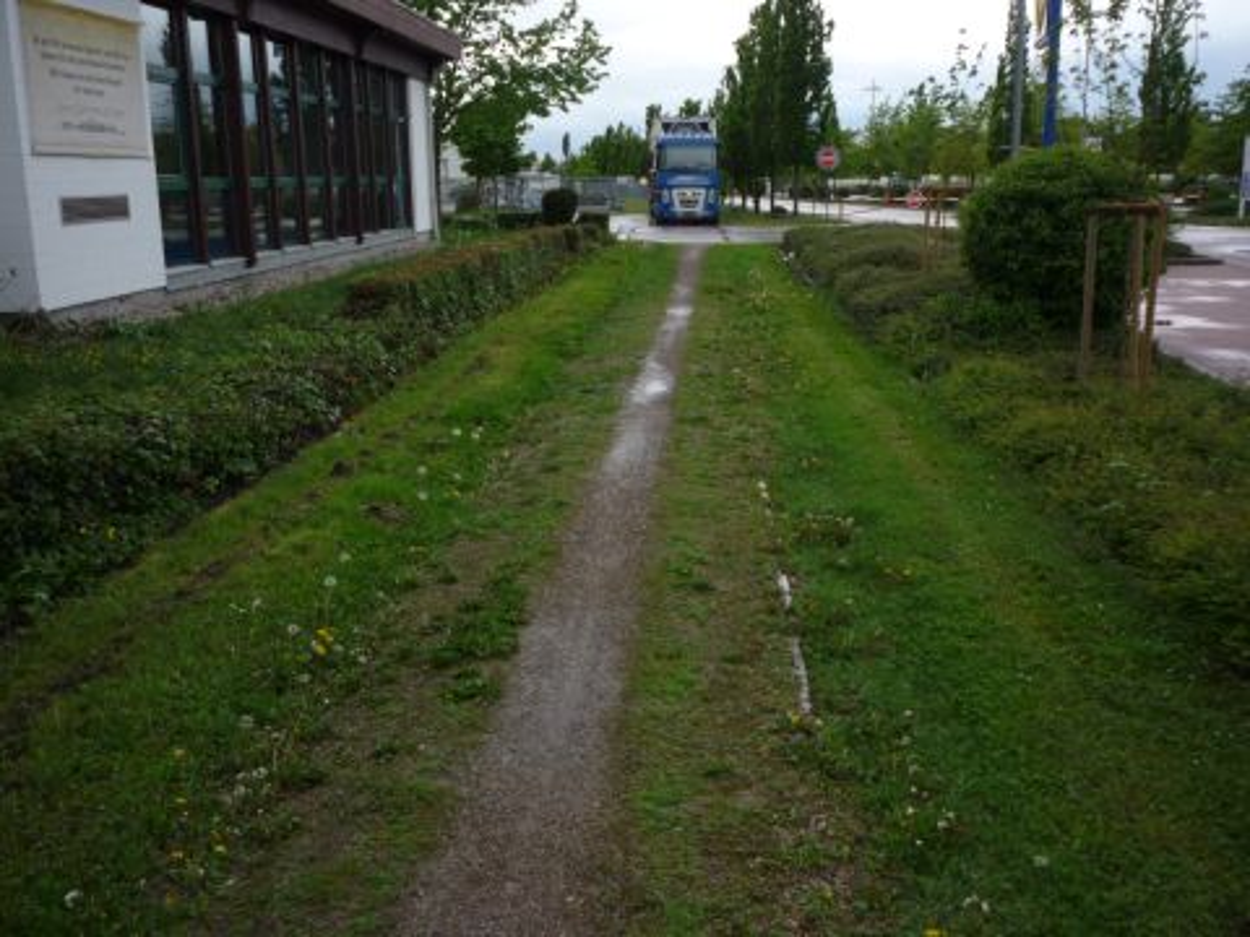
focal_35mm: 32
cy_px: 468
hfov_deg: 56.8
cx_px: 625
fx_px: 1156
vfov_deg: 44.2
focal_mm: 5.2
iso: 100
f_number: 4
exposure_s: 1/160
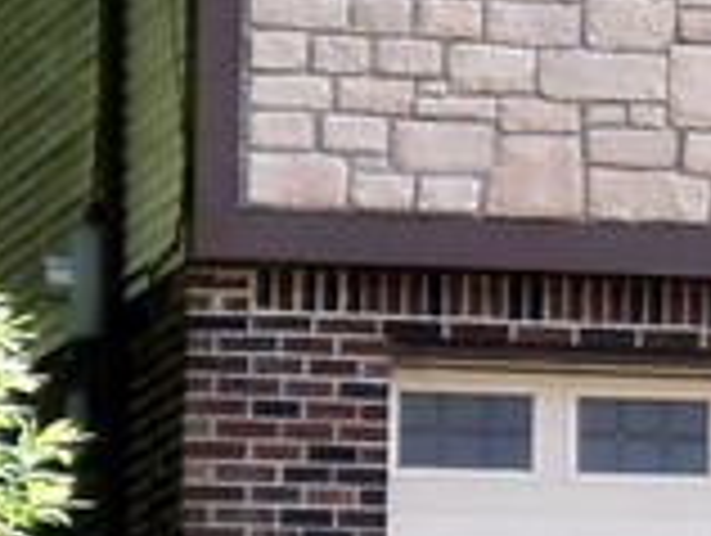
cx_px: 1912
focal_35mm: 517
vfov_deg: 2.9
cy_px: -158
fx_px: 10635
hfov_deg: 3.7
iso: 64
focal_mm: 14.3
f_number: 4.2
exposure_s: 1/200
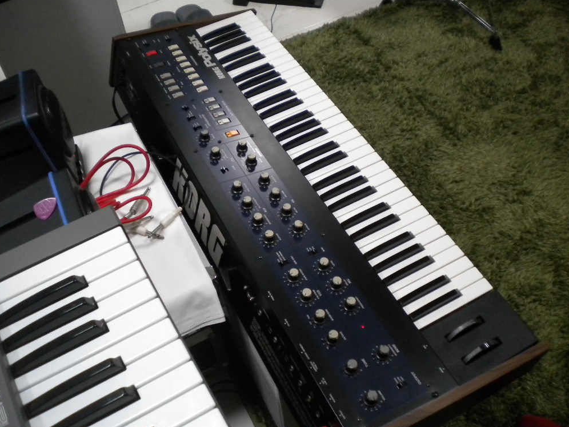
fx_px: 592
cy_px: 216
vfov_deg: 39.7
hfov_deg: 51.4
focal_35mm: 36
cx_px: 284
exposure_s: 1/39.2
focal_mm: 6.3
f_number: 3.1
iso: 400
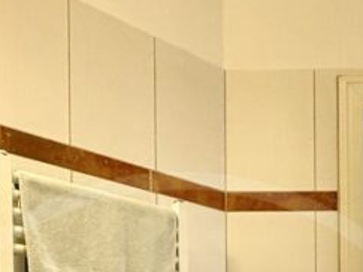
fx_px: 618
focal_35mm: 59
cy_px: 492
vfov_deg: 18.9
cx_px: 205
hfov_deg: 32.7
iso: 250
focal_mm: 2.22
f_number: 2.2
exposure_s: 1/100
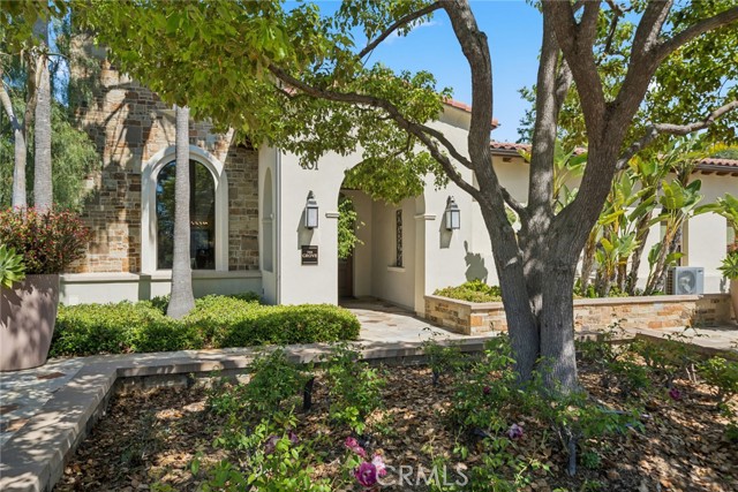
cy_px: 246
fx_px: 492
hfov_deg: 73.7
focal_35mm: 24
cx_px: 369
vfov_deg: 53.2
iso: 100
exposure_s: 1/160
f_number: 8
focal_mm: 24
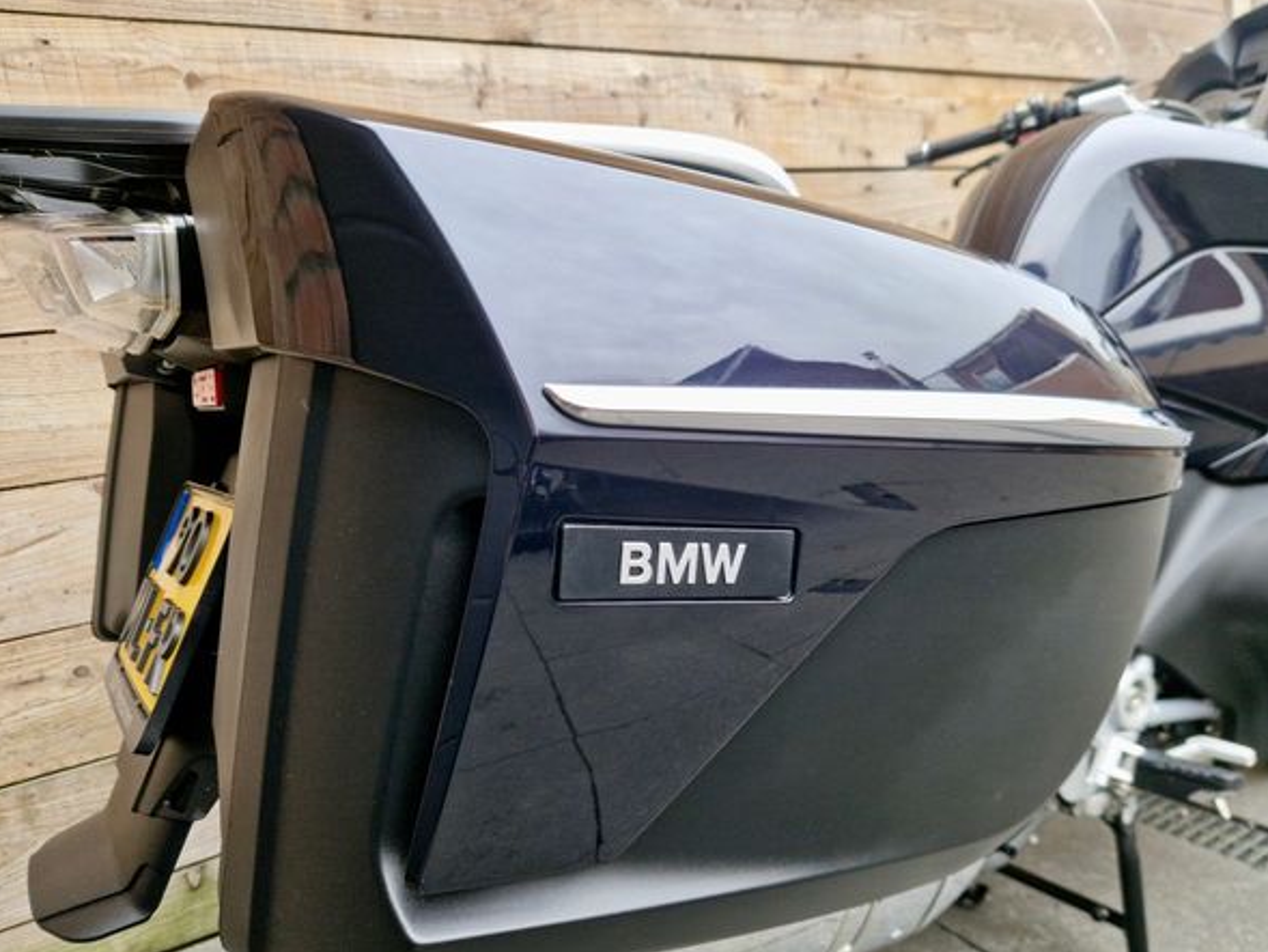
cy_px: 510
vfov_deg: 54.8
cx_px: 648
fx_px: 916
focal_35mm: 25
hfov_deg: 69.4
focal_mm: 5.4
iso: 64
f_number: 1.8
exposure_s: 1/50
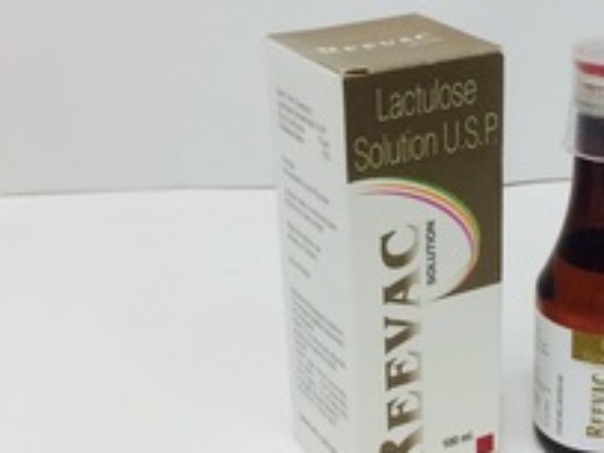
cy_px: 265
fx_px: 1239
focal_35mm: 71
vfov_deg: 20.7
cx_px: 453
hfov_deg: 27.0
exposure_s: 1/33
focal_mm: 4.15
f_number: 2.2
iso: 40
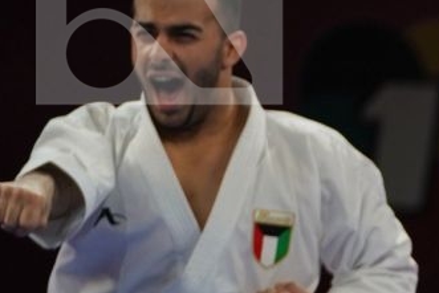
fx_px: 9284
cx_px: 1058
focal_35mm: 761
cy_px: 453
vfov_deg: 1.8
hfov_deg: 2.7
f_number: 2.8
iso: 640
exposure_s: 1/500
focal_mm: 140
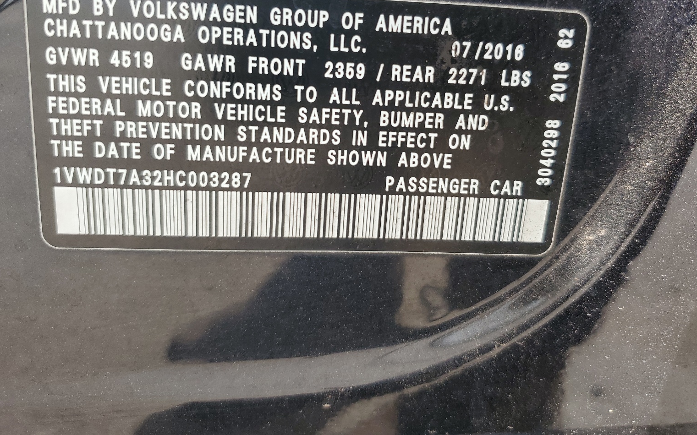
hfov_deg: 64.6
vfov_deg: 42.9
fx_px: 551
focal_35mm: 29
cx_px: 364
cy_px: 170
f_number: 1.5
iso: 50
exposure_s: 1/500
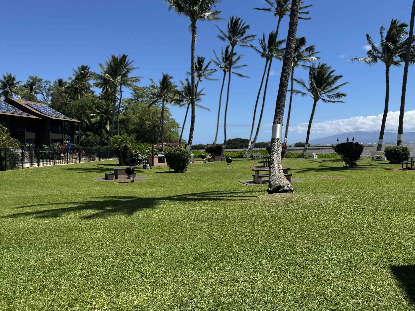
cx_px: 266
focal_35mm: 33
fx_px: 396
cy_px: 133
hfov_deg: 54.5
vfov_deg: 42.8
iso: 80
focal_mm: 6.76
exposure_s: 1/6410
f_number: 1.78
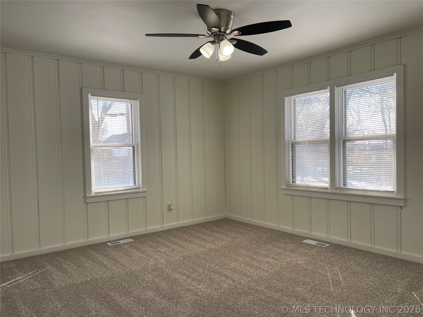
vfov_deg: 54.9
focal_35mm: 25
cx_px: 212
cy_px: 158
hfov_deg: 69.4
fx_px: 305
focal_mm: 5.1
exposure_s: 1/587
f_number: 1.6
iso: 32
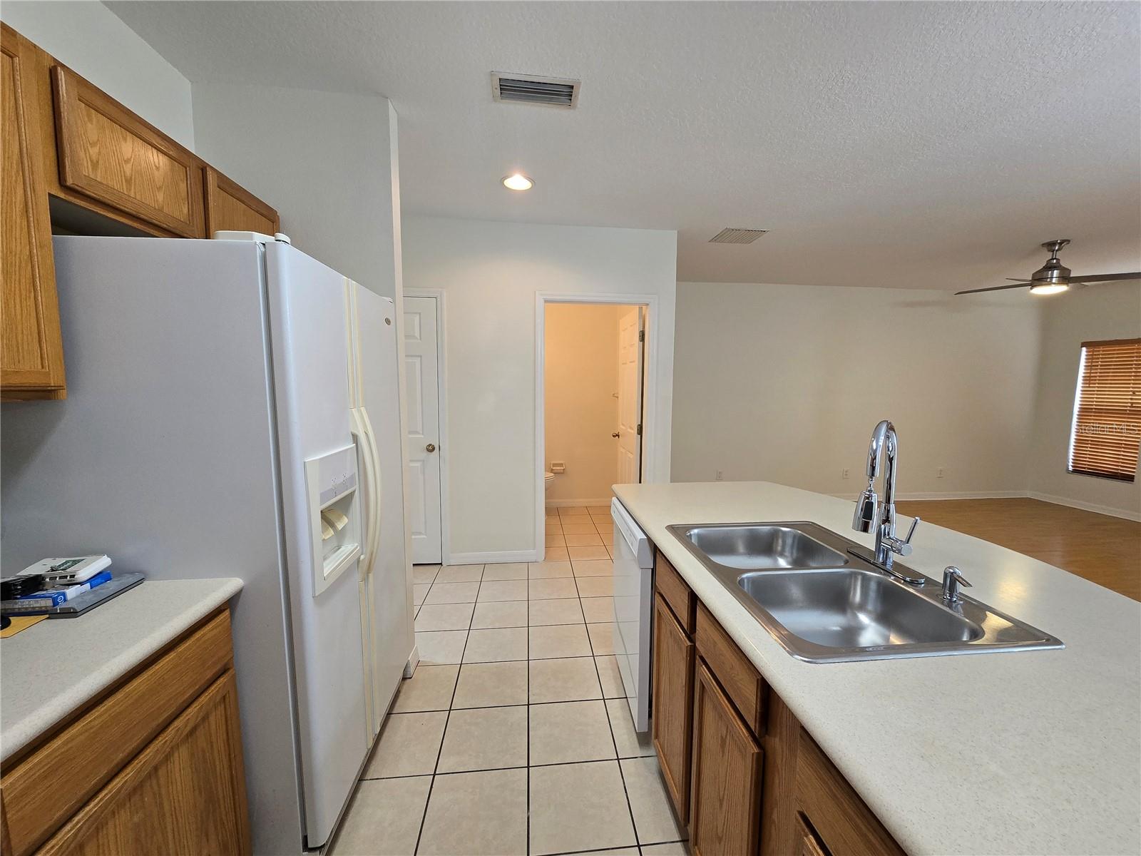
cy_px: 428
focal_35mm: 13
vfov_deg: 89.9
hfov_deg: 106.2
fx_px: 429
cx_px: 570
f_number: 2.2
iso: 200
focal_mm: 2.2
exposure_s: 1/60
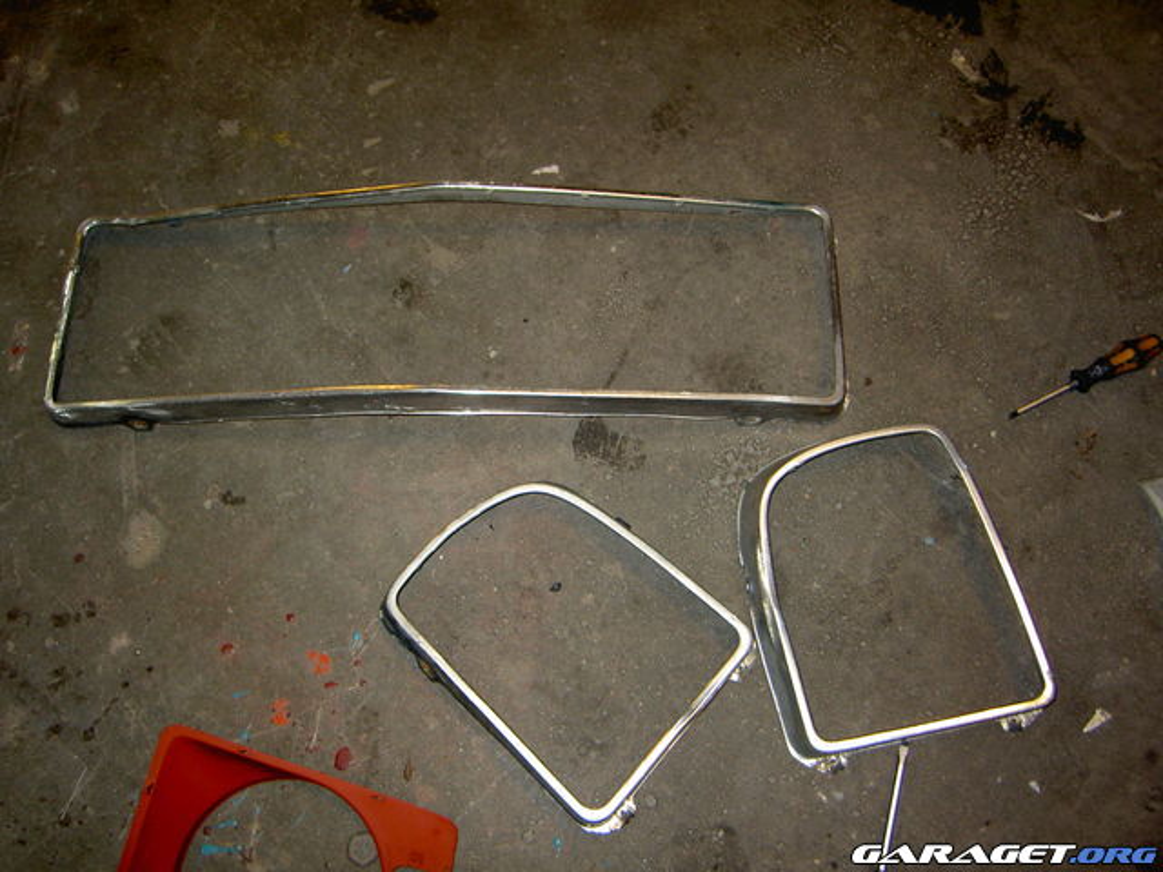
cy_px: 436
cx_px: 582
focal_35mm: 34
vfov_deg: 41.8
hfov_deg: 54.0
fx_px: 1142
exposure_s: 1/60
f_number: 2.8
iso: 100
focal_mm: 5.6
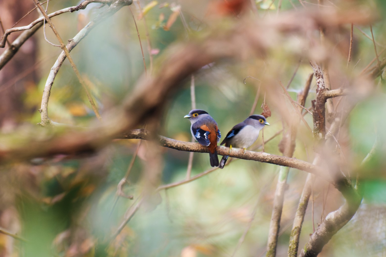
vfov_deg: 1.8
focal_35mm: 776
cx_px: 193
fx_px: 8320
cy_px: 130
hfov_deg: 2.7
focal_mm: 500
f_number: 6.3
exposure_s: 1/200
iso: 2800
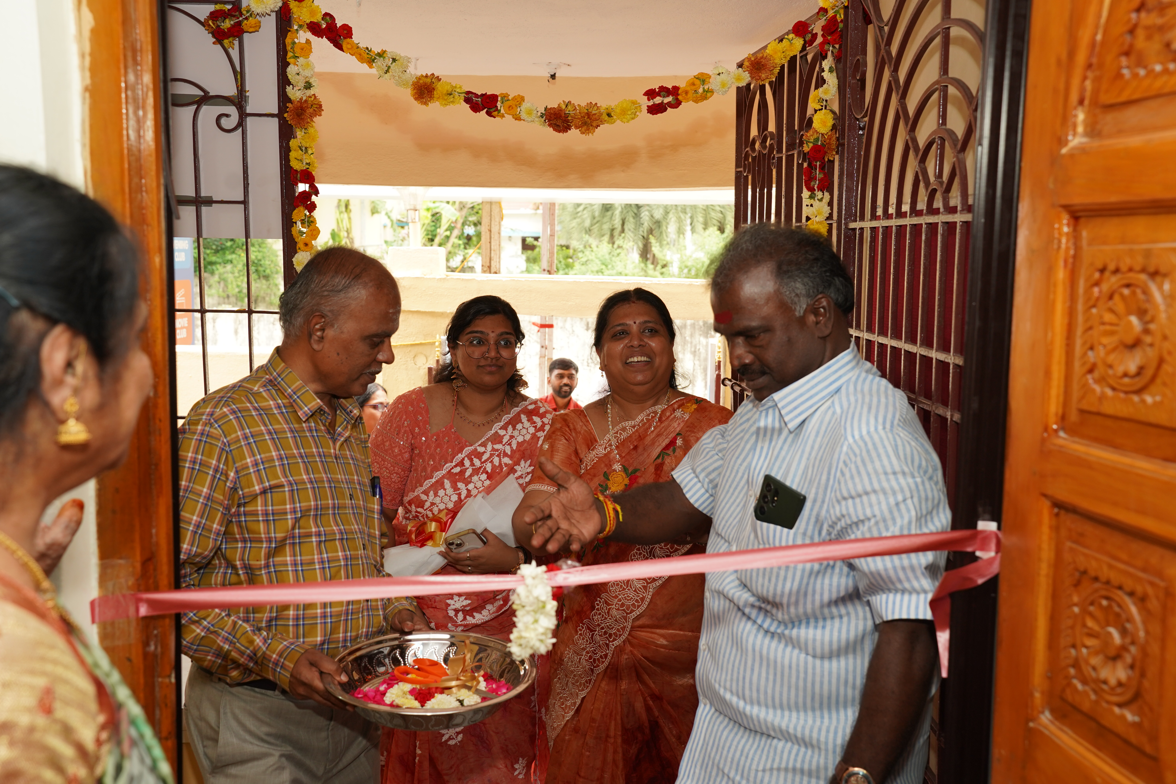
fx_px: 1209
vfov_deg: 35.9
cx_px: 588
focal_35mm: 37
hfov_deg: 51.9
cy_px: 392
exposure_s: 1/160
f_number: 5.6
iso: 640
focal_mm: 37
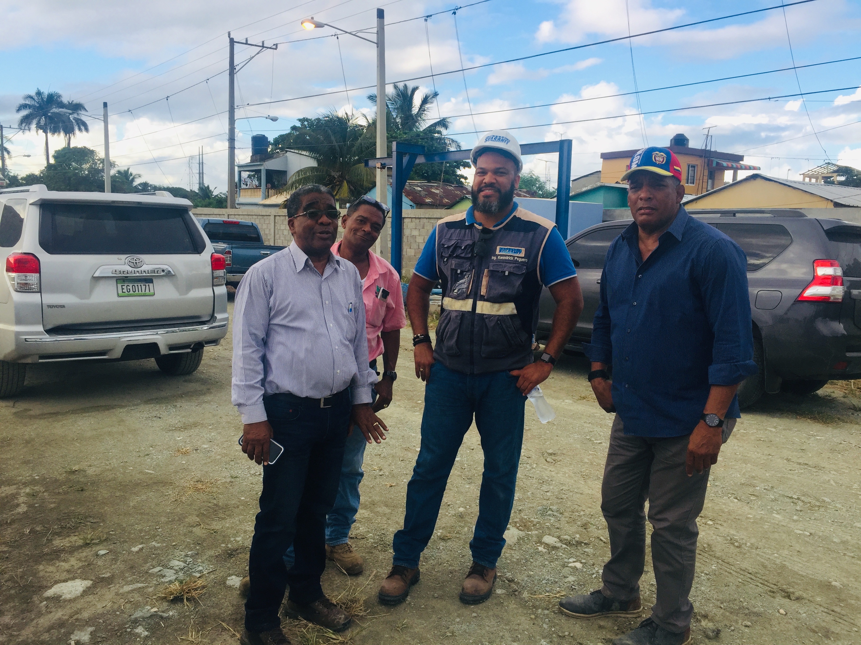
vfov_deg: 48.2
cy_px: 322
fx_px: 721
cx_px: 430
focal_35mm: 29
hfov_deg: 61.7
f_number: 2.2
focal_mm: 4.15
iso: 32
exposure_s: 1/573
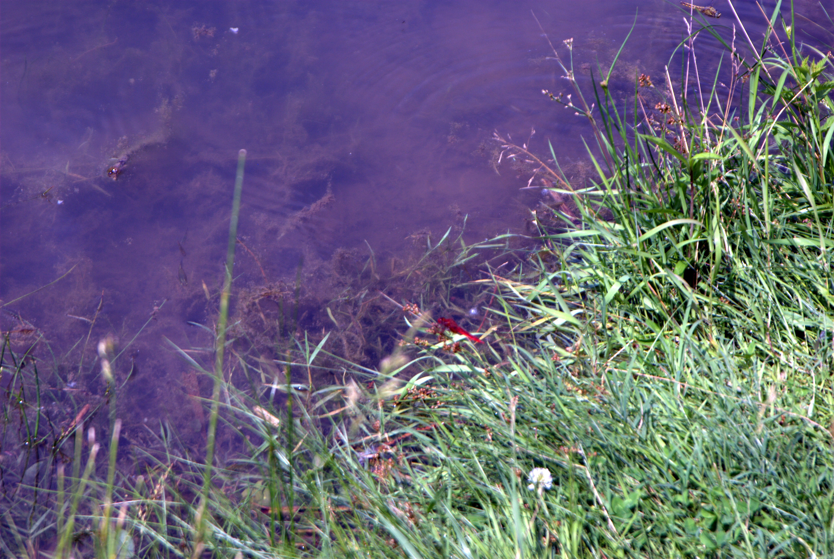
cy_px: 280
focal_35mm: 128
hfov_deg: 16.0
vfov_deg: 10.8
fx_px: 2958
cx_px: 417
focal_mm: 85
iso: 100
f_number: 5.6
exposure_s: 1/400
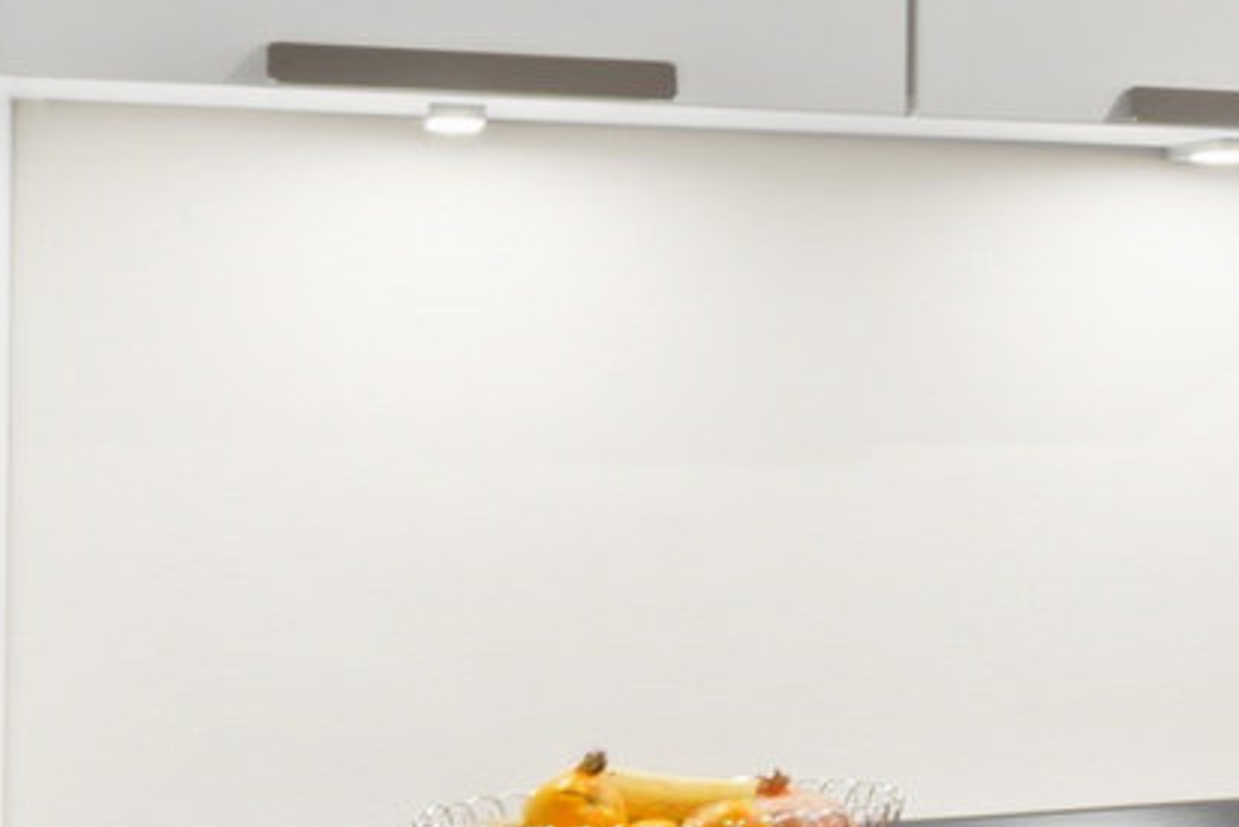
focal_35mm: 102
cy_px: 391
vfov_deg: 13.4
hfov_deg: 14.0
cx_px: 2953
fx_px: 3512
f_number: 10
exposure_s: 1/3
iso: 200
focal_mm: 14
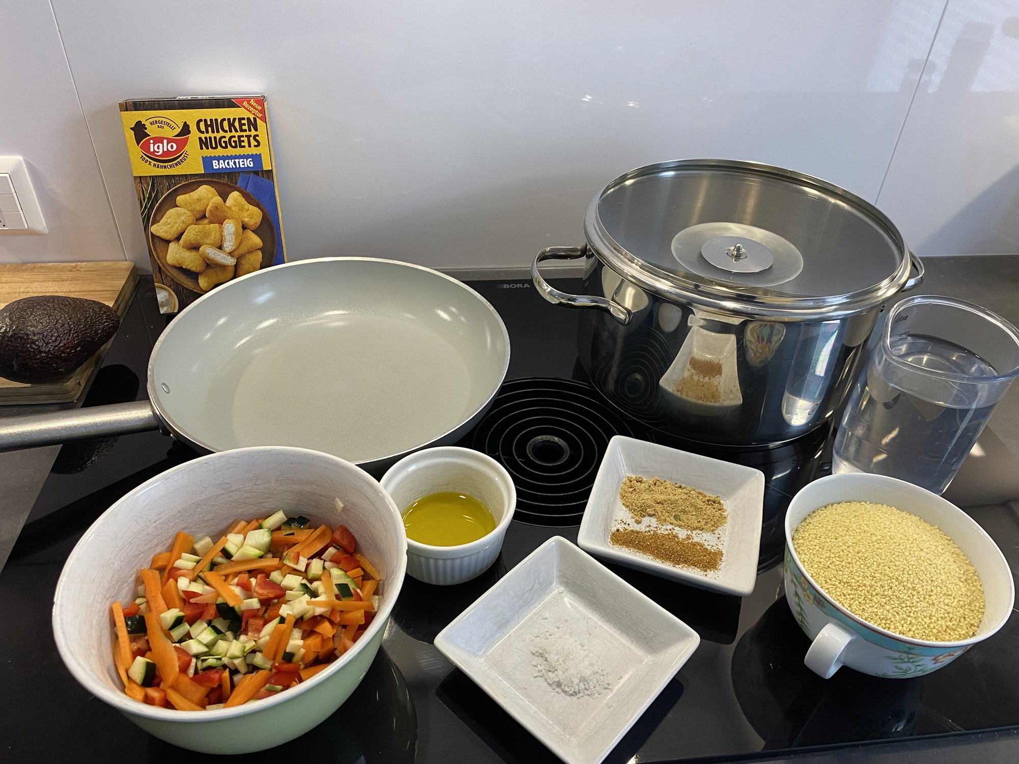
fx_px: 765
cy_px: 382
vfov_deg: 53.1
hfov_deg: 67.3
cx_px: 510
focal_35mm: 26
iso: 125
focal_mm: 4.25
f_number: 1.8
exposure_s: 1/66
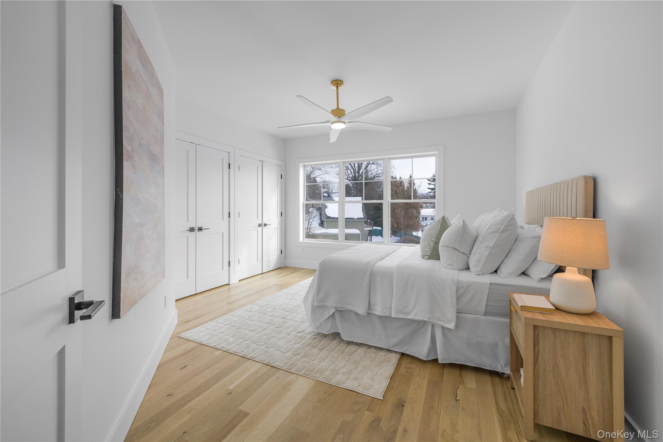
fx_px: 258
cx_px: 332
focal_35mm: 14
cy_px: 221
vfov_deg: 81.2
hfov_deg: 104.3
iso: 250
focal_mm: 14
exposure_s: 1/20
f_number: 9
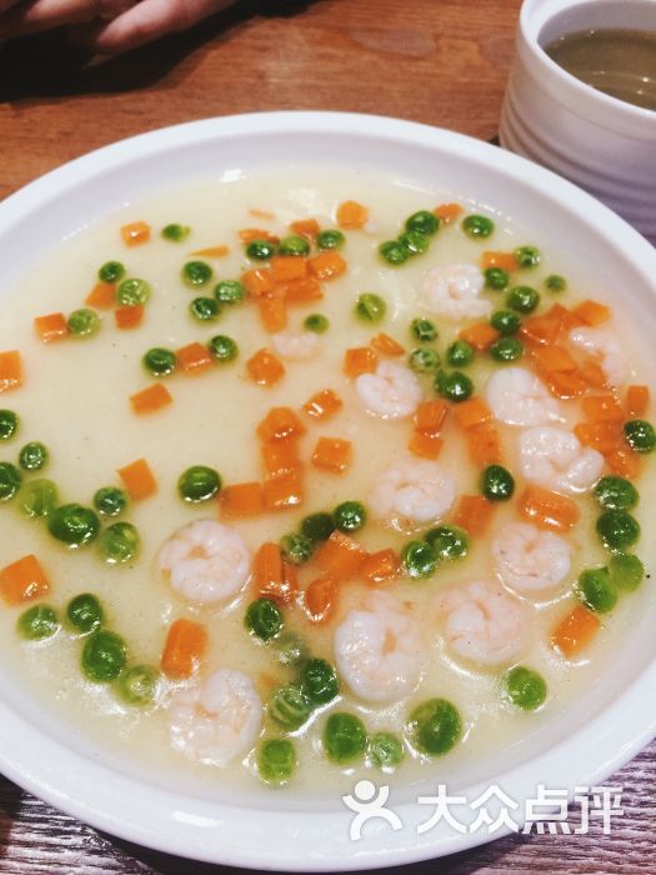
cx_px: 328
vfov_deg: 61.7
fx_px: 733
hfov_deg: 48.2
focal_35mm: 29
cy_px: 438
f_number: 2.2
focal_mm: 4.15
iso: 40
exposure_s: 1/33
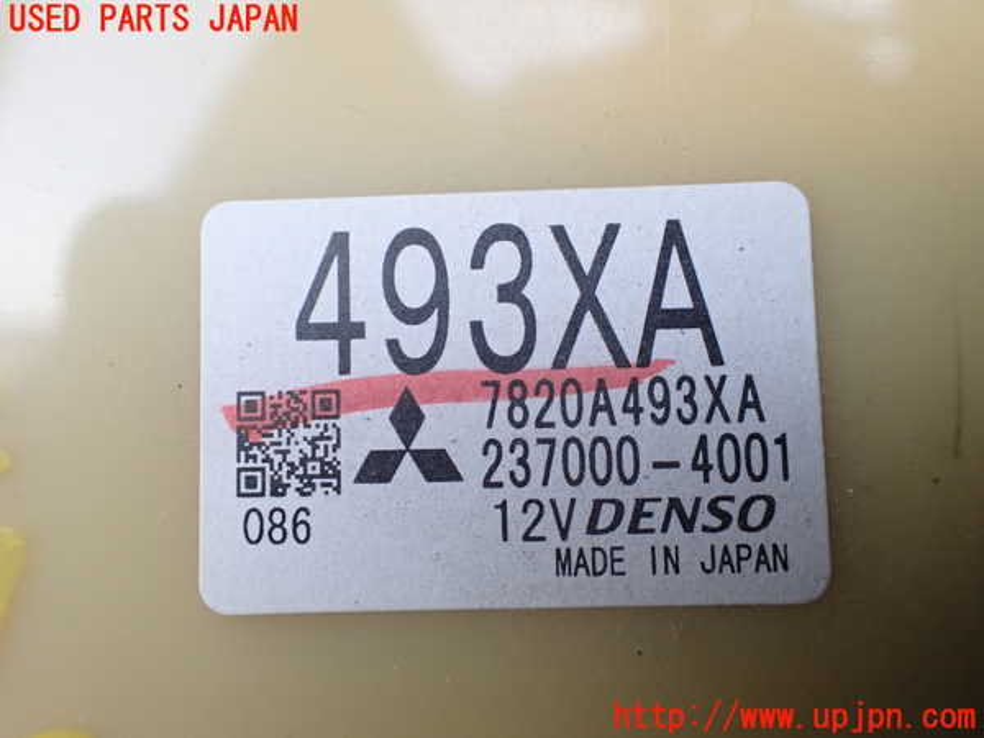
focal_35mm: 30
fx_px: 853
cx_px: 492
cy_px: 369
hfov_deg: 60.0
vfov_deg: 46.8
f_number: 2.3
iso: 250
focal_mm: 5.4
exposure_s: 1/125
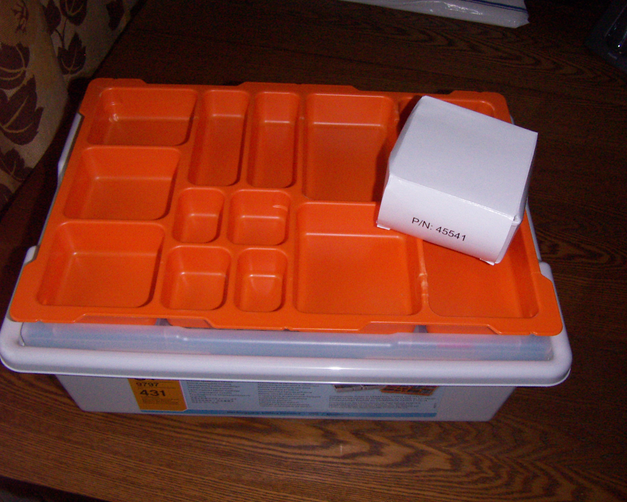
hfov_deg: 47.9
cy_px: 252
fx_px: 705
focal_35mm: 38
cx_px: 326
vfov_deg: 39.2
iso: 200
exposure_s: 1/50
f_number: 6.7
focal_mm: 4.7
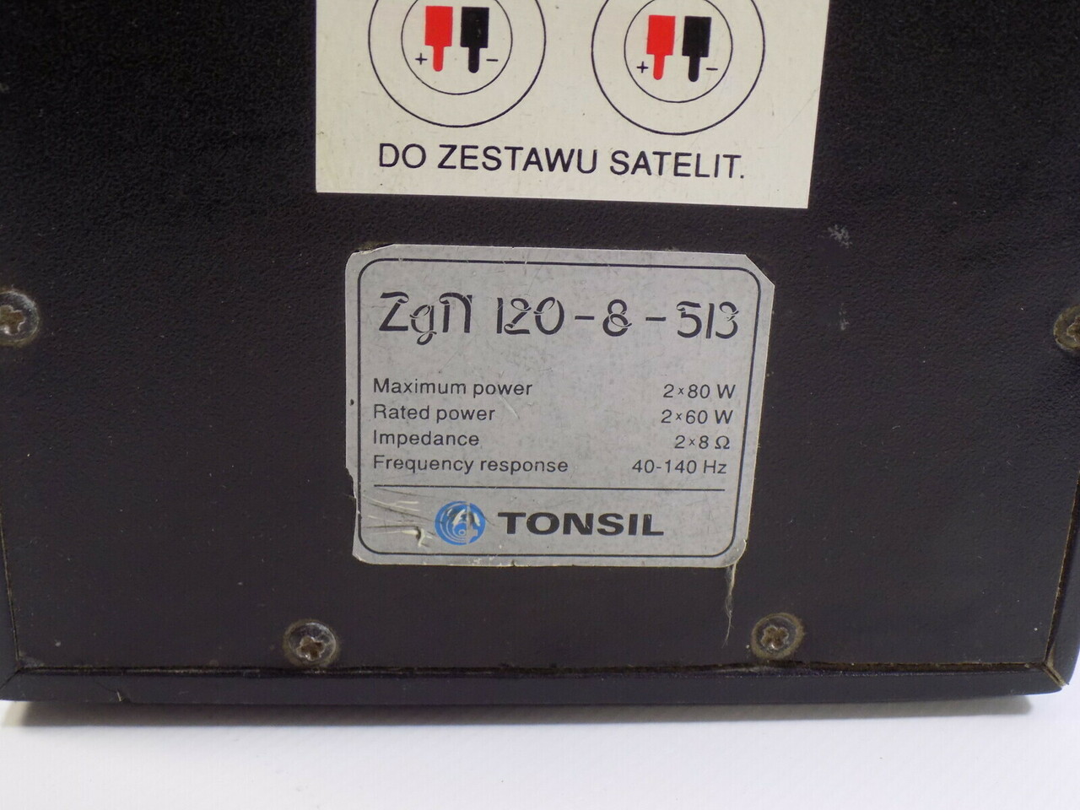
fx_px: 1435
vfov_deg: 31.5
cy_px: 405
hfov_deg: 41.2
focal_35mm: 46
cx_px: 540
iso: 250
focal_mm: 8.1
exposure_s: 1/30
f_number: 3.7
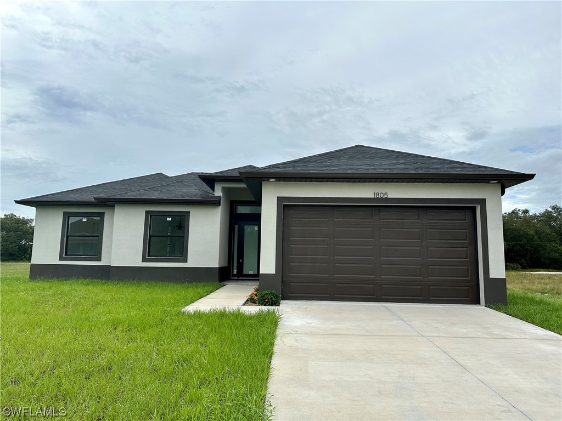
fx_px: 390
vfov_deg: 56.8
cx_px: 281
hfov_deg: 71.6
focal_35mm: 24
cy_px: 210
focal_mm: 6.86
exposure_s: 1/7042
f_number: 1.78
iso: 80
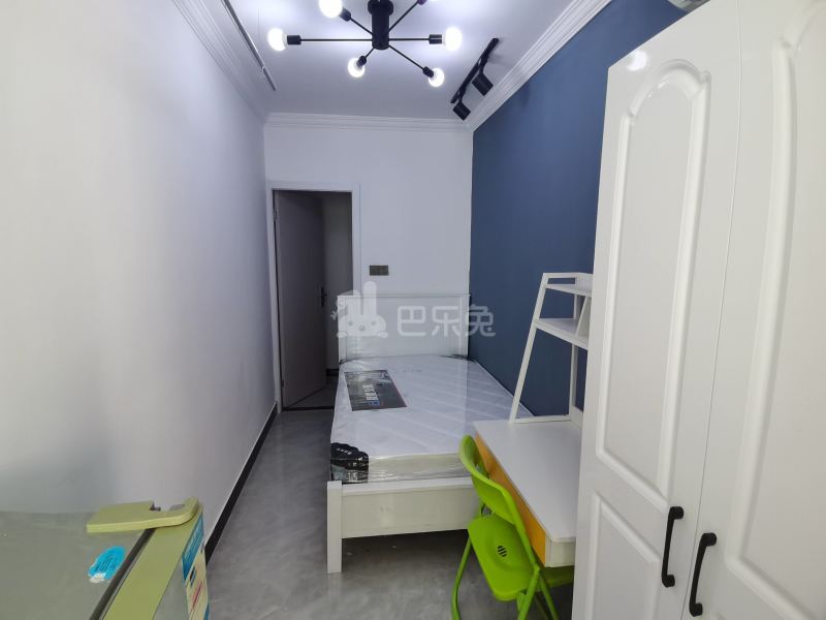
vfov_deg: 78.1
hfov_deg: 94.5
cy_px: 310
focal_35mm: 16
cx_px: 413
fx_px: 382
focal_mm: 1.78
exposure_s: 1/50
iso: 100
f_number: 2.4
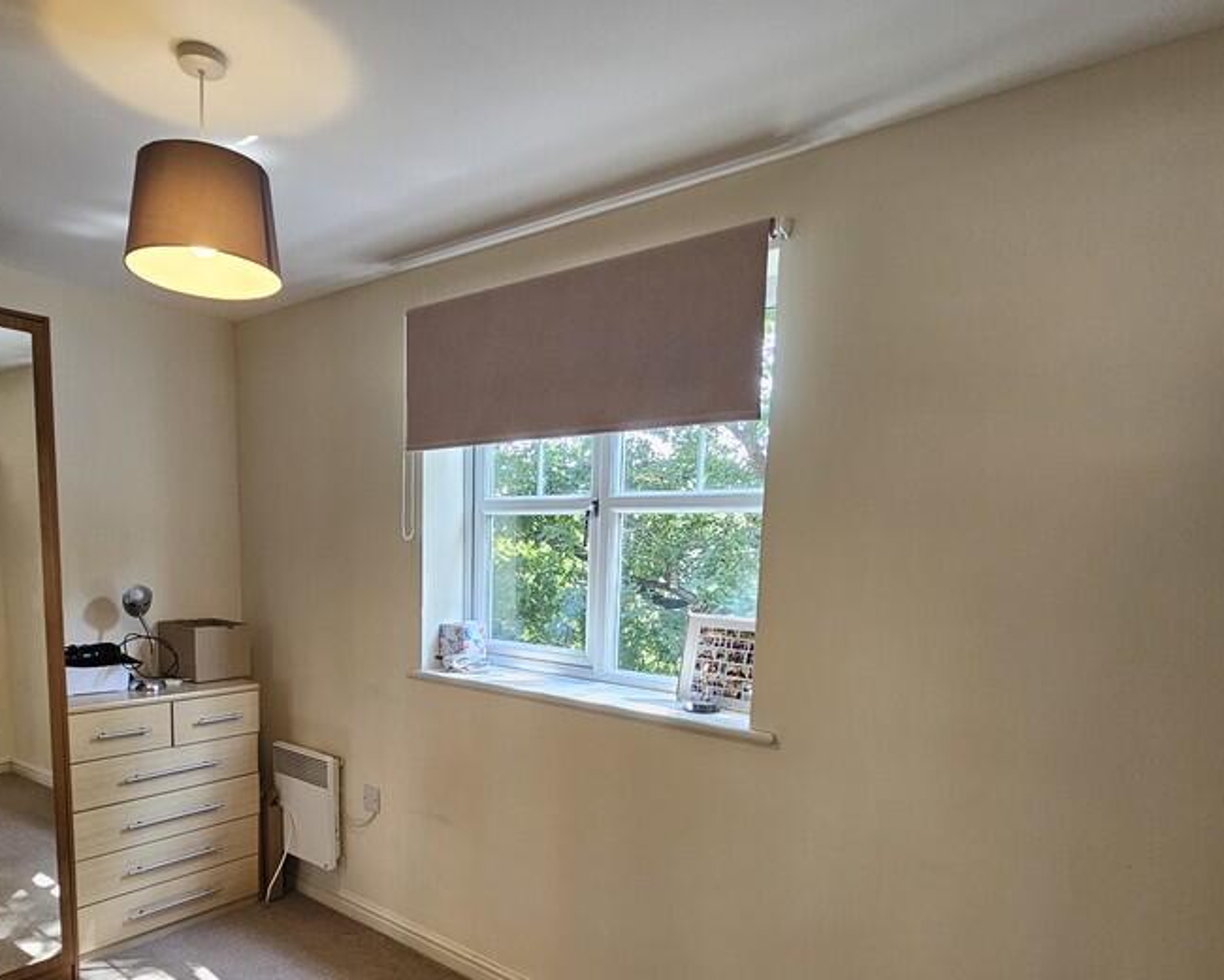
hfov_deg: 79.8
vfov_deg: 66.4
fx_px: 725
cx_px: 514
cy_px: 648
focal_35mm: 20
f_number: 2.2
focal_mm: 2.2
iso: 160
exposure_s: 1/50
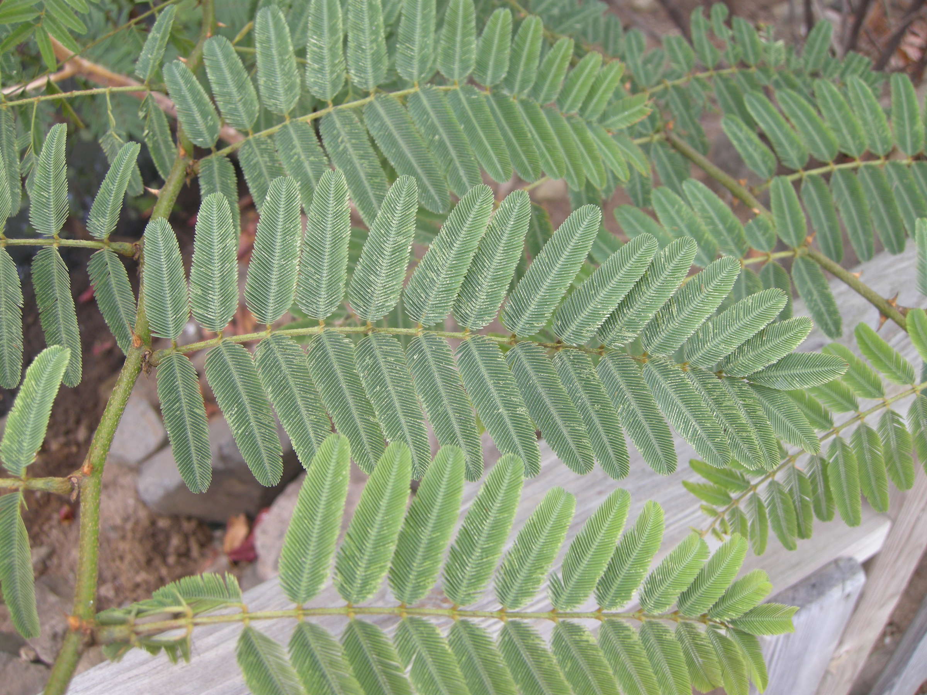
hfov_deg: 52.6
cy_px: 348
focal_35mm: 35
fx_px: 937
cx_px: 464
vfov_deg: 40.7
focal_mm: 7.5
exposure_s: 1/53
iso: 64
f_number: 3.4
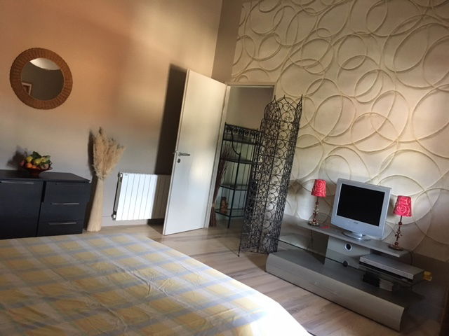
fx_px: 376
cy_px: 168
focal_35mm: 29
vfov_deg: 48.2
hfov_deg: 61.7
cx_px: 224
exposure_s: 1/17
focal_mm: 4.15
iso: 200
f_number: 2.2
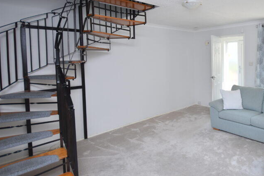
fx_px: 176
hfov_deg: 70.1
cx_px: 189
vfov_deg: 52.5
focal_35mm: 24
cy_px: 65
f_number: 4
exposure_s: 1/60
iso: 400
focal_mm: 10
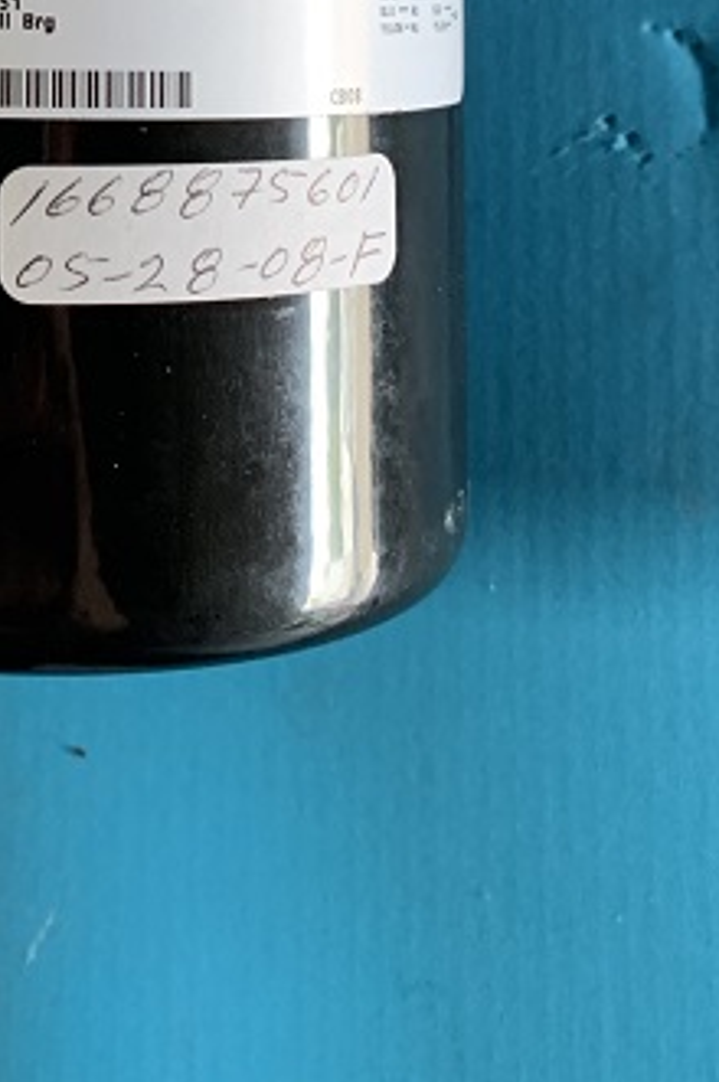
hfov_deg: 19.7
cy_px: -132
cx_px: -64
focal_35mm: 66
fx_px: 1981
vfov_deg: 27.7
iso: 250
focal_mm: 4.25
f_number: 1.8
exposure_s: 1/60
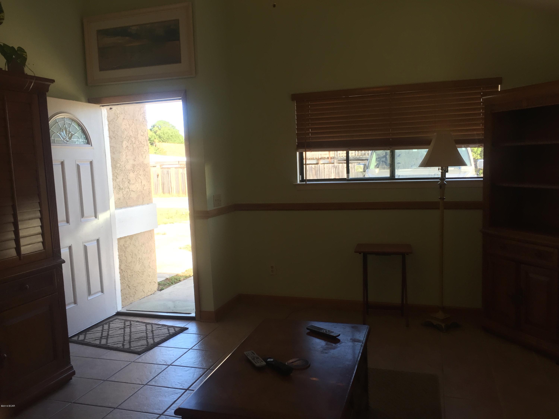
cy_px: 210
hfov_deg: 61.7
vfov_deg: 48.2
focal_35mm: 29
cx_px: 280
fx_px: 468
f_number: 2.2
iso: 50
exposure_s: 1/120
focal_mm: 4.15
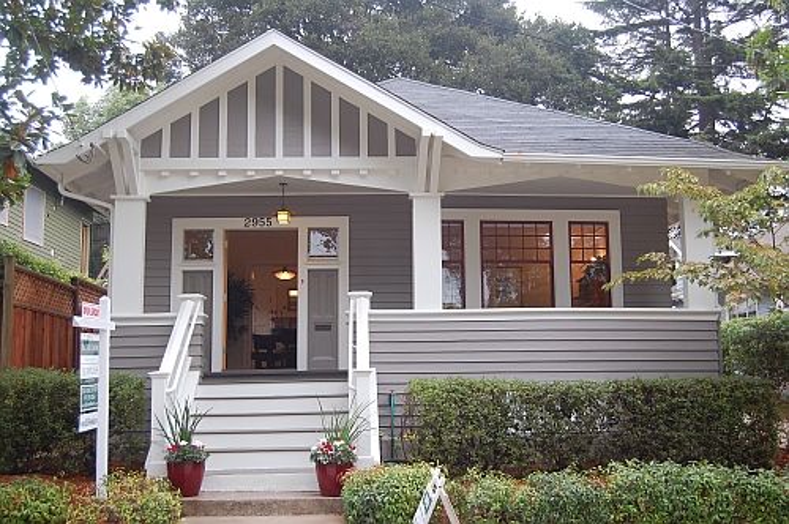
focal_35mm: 39
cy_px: 262
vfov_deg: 34.1
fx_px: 854
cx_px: 394
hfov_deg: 49.6
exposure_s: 1/100
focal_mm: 26
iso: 400
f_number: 5
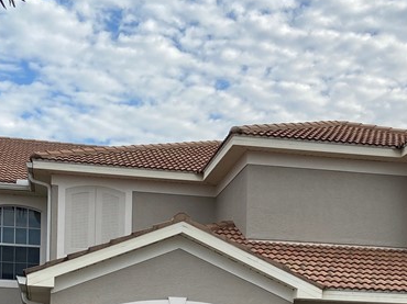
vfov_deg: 19.2
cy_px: 373
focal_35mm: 72
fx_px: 846
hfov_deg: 27.0
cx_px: 234
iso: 32
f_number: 1.8
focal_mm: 4.25
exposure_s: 1/1727
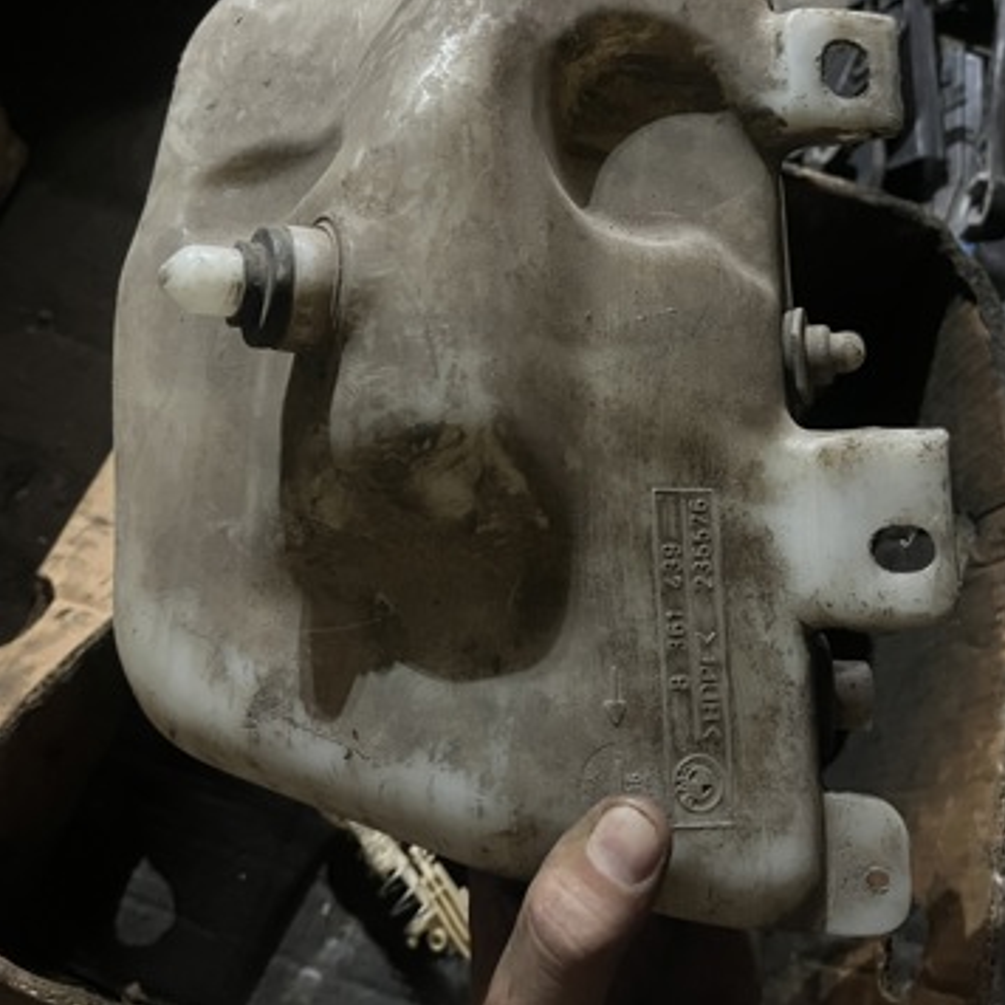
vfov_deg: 52.0
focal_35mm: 31
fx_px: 1018
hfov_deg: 52.5
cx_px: 505
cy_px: 378
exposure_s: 1/25
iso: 800
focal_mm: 5.1
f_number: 1.6
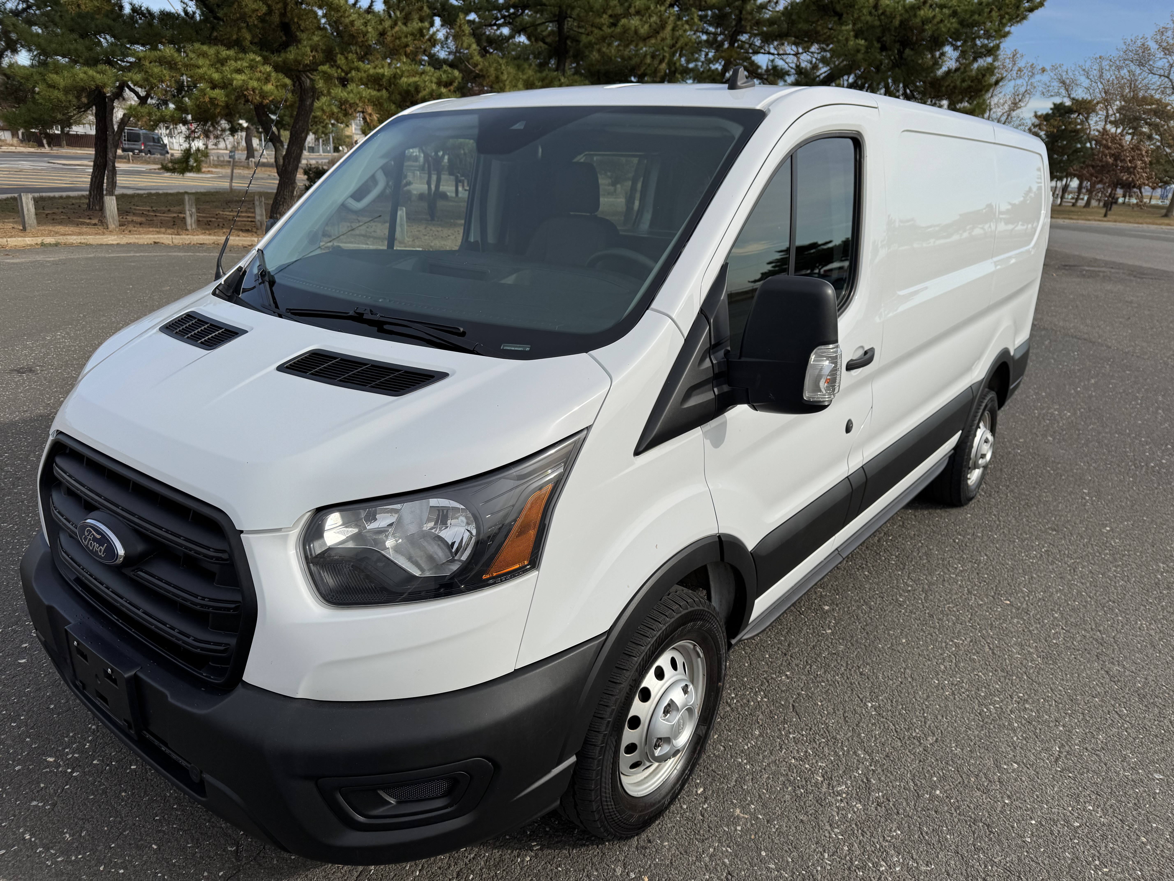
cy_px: 440
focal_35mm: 24
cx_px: 587
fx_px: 814
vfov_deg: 56.8
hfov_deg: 71.6
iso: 80
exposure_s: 1/5814
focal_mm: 6.76
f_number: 1.78
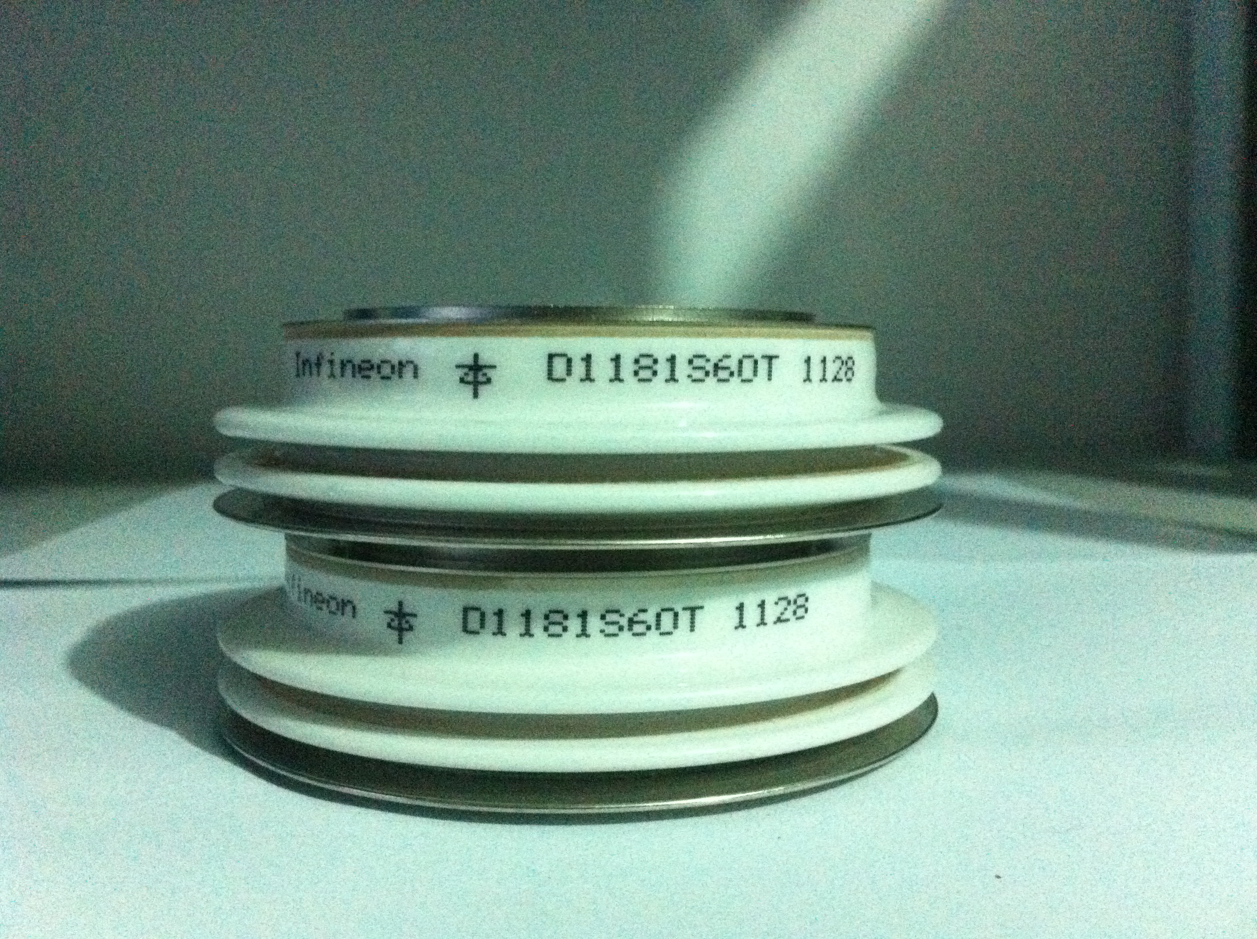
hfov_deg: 52.7
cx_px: 628
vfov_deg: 40.6
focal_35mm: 35
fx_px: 1269
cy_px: 470
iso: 1000
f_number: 2.8
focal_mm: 3.85
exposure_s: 1/15
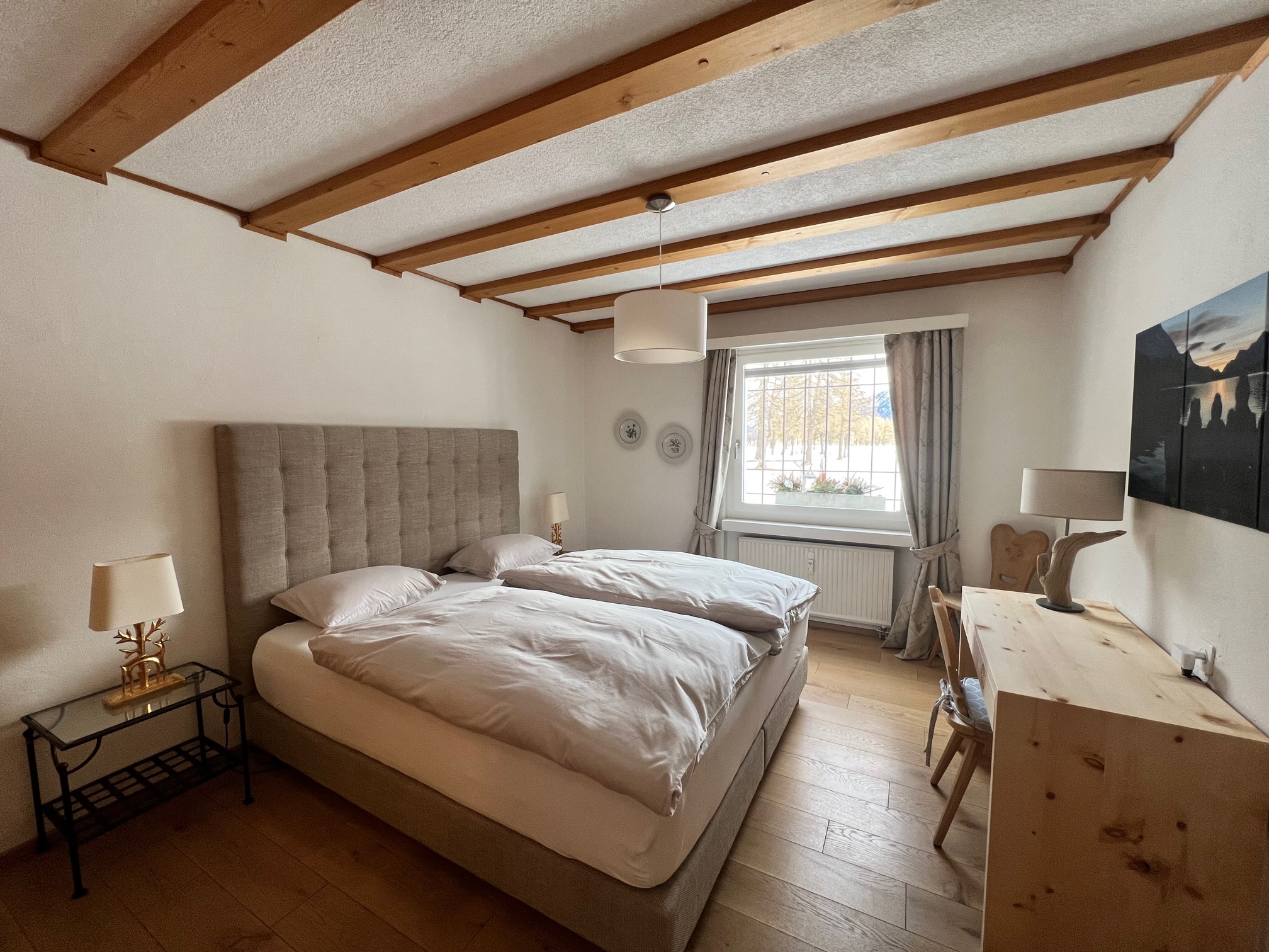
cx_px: 634
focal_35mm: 13
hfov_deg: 106.2
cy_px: 476
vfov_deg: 89.9
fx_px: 477
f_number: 1.8
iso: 80
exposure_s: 1/99
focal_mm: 1.57
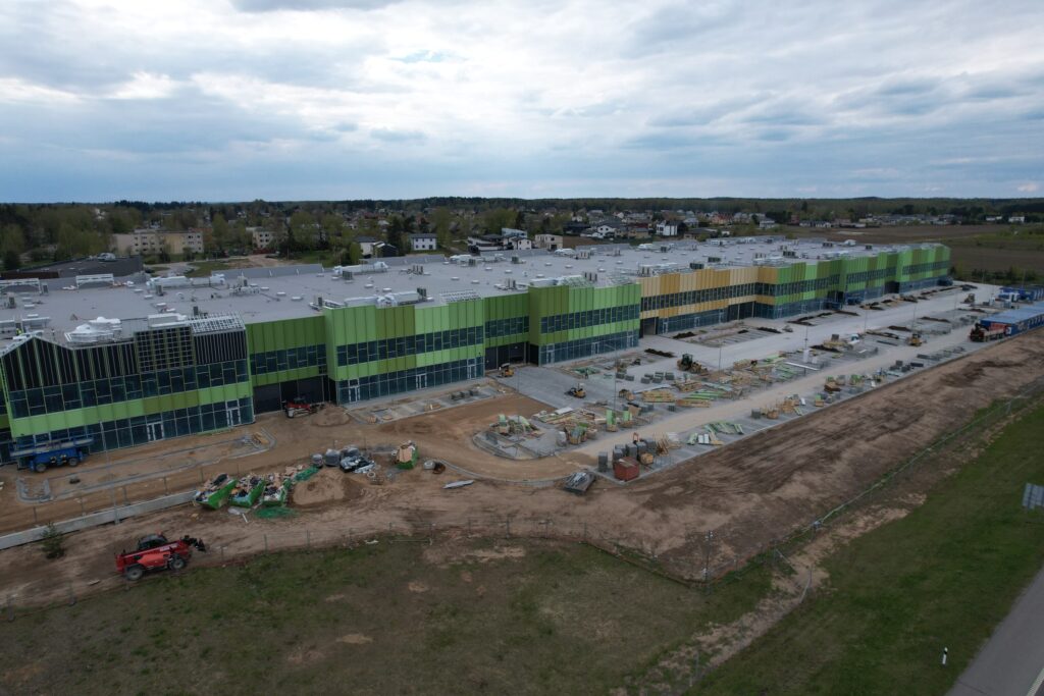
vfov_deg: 57.2
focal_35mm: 22
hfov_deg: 78.6
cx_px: 522
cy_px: 348
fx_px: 638
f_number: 2.8
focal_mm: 8.38
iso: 100
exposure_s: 1/1250
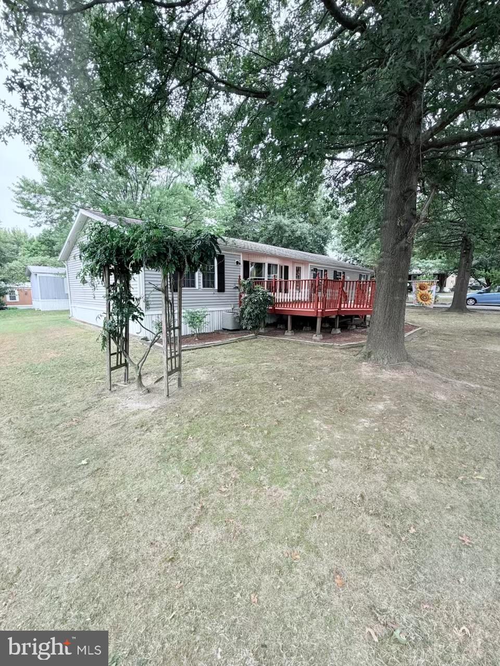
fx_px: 270
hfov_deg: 85.7
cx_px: 250
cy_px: 333
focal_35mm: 14
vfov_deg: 102.1
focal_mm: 2.22
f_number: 2.2
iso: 64
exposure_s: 1/207
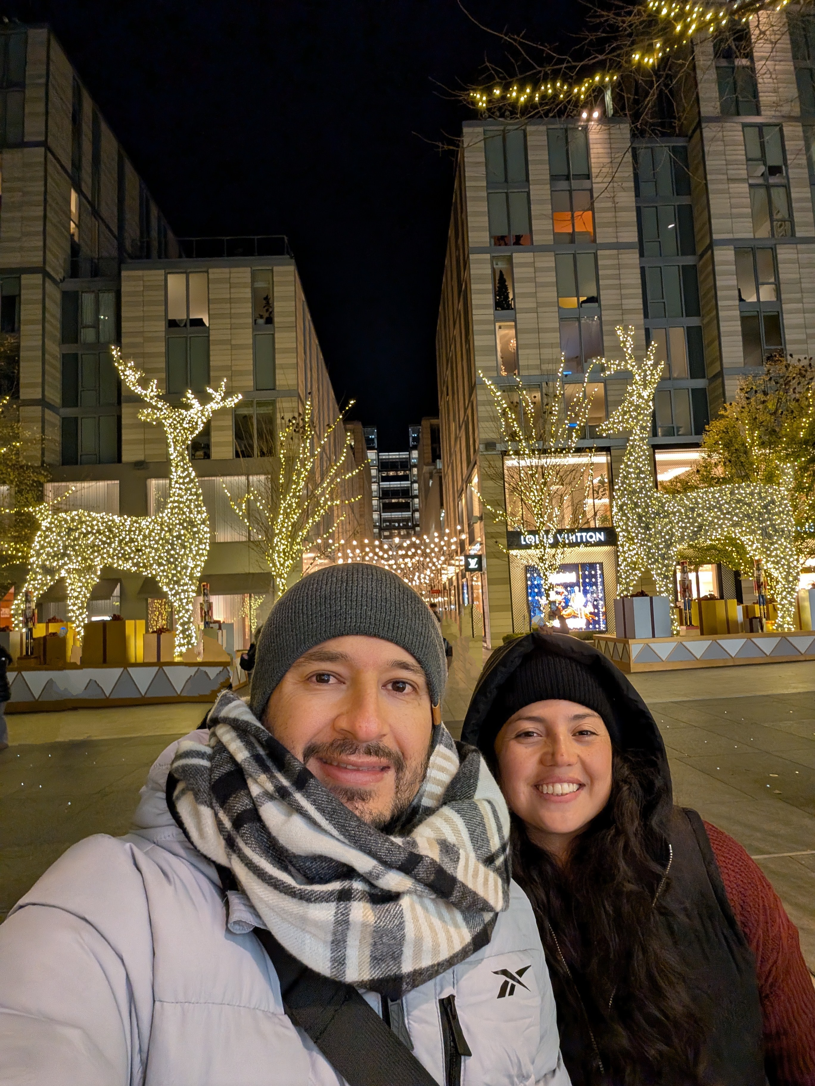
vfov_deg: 87.8
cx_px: 408
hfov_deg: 71.6
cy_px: 543
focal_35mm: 18
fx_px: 565
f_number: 2.2
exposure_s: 1/40
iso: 234
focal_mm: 2.71
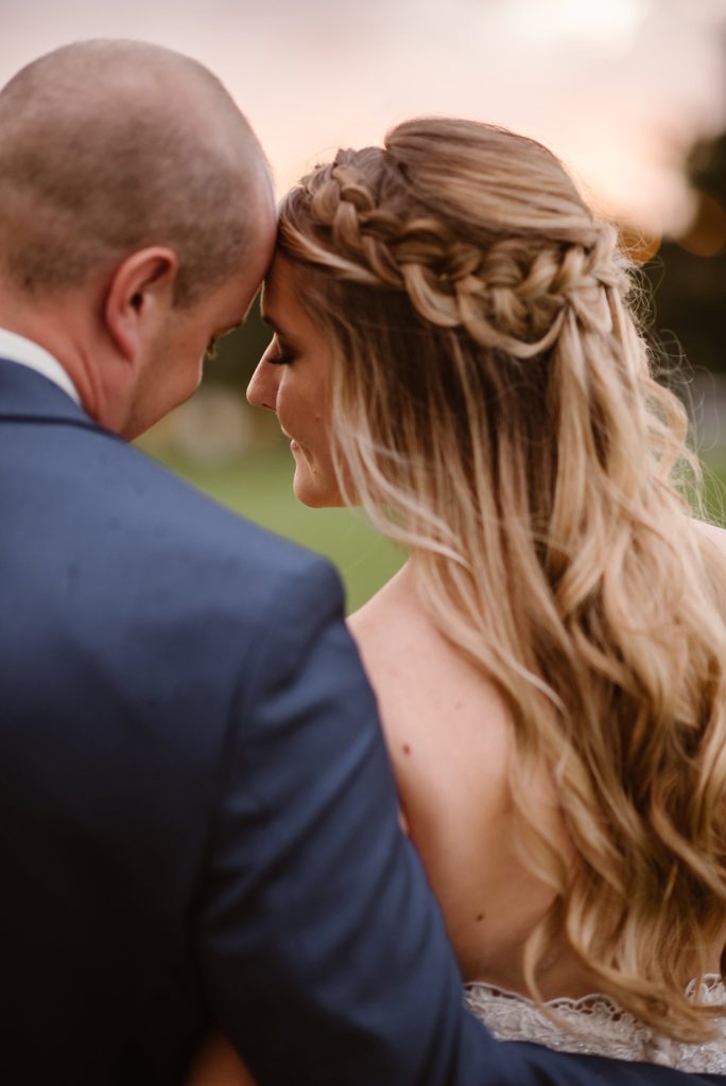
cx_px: 363
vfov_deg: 23.9
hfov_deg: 16.1
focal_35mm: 85
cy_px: 543
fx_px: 2568
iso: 200
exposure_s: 1/400
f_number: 1.8
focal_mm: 85
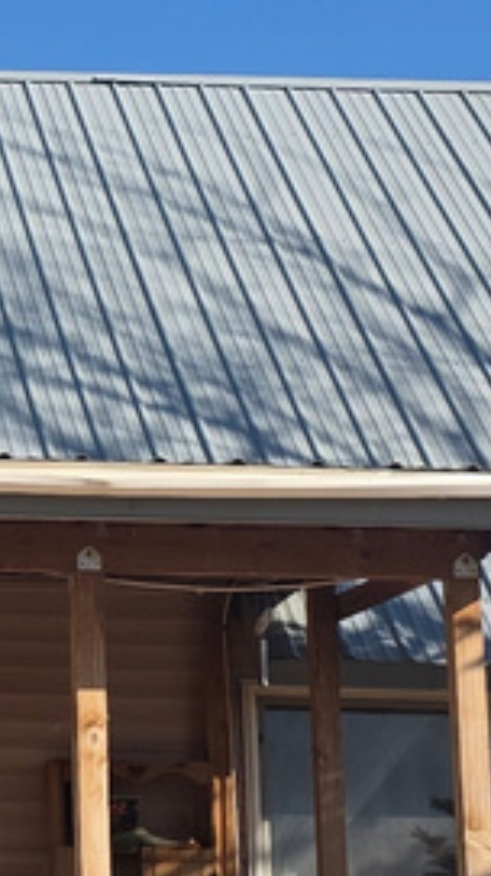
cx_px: -368
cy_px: 252
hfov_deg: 8.2
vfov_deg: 15.1
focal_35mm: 142
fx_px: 3294
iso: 80
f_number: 1.7
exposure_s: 1/4889
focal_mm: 6.3
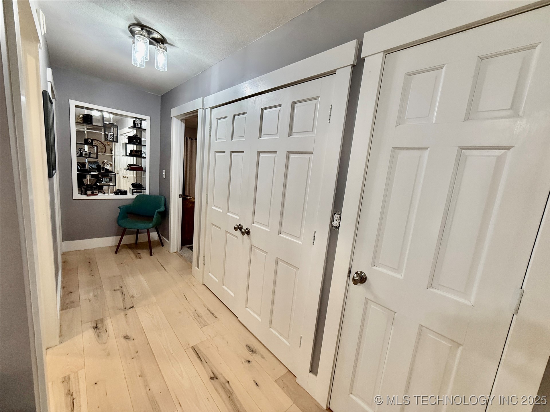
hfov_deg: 102.1
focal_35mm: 14
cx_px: 275
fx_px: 222
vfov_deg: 85.7
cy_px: 206
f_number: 2.2
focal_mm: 2.22
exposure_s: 1/120
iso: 200
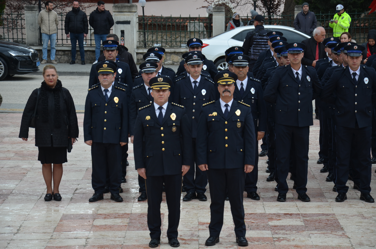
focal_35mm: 147
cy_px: 124
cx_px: 188
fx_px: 1532
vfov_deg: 9.3
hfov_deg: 14.0
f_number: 6.3
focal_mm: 98
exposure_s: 1/160
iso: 200
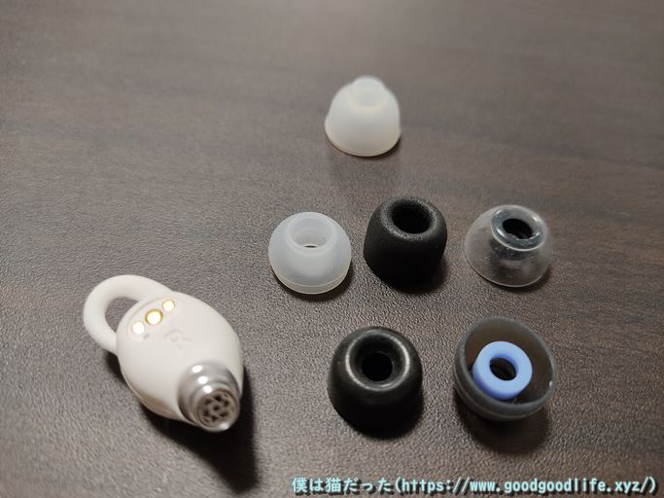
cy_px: 249
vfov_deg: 53.0
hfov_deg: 67.3
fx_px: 499
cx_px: 332
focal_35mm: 26
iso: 227
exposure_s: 1/33
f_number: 1.79
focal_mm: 4.74
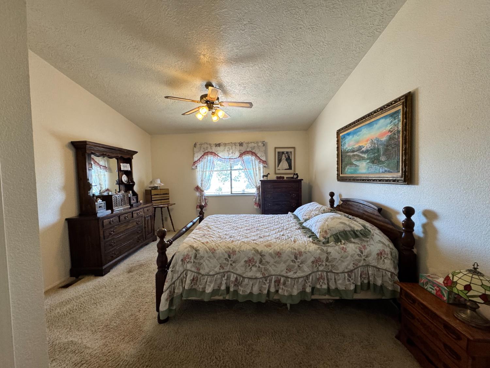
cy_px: 184
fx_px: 198
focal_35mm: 14
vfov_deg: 85.7
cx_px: 245
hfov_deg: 102.1
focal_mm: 2.22
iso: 250
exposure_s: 1/120
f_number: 2.2
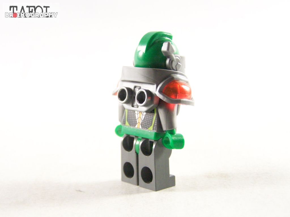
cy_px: 108
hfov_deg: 28.2
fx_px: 578
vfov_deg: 21.3
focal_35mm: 69
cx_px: 145
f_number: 3.2
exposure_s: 1/60
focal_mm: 11.5
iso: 400
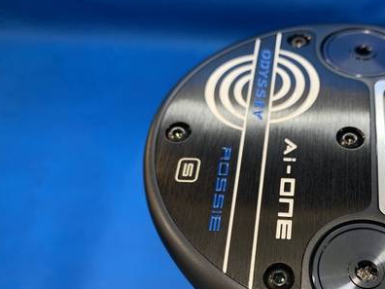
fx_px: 467
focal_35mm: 42
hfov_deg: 43.4
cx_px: 286
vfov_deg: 33.5
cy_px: 223
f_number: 1.8
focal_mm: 4.25
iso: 80
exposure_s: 1/60
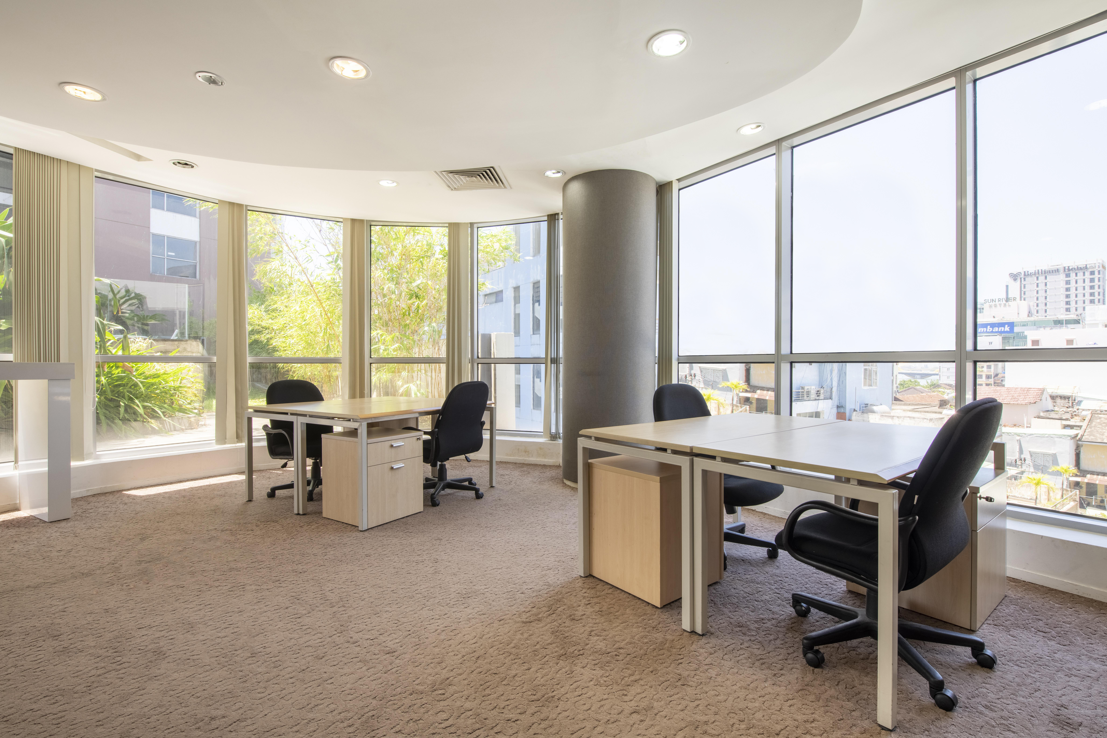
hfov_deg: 96.7
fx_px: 492
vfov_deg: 73.7
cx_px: 554
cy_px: 369
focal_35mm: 16
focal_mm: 16
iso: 400
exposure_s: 1/320
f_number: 9
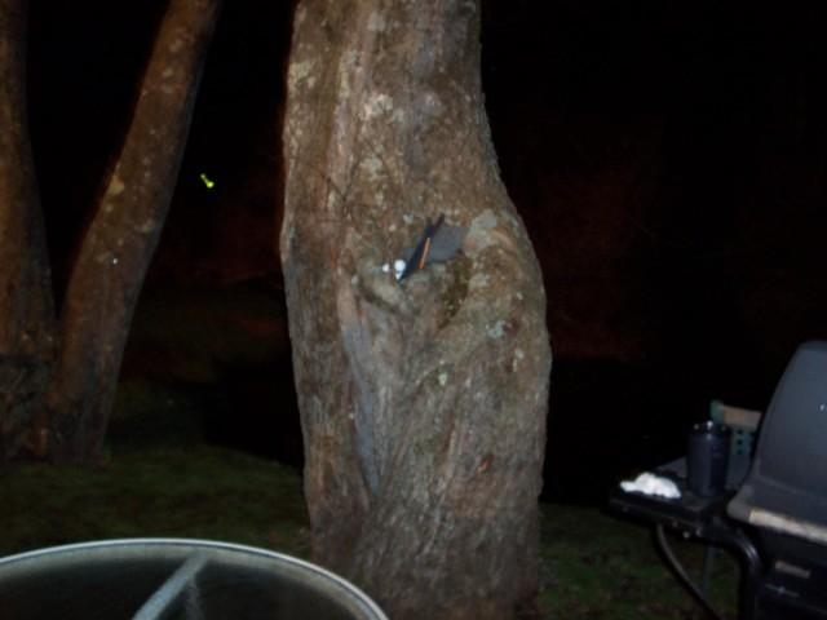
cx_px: 414
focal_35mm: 37
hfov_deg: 50.1
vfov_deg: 38.7
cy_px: 310
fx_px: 884
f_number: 2.8
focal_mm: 5.6
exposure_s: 1/2
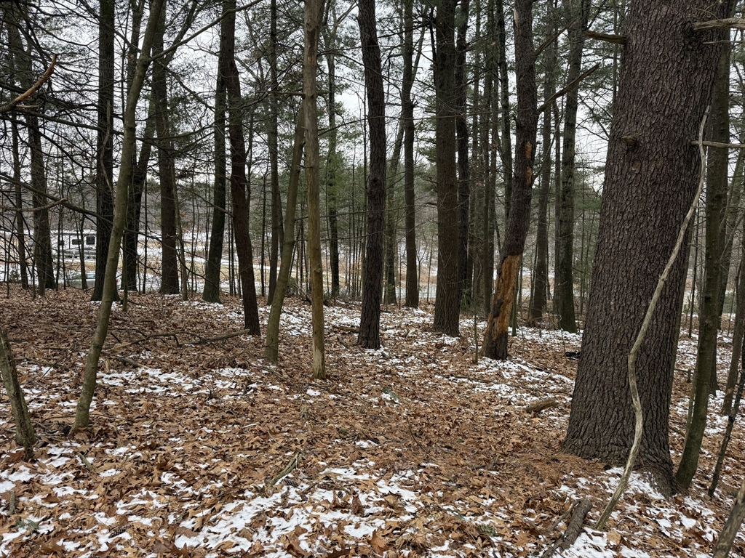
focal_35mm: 24
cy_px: 279
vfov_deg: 56.8
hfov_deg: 71.6
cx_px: 372
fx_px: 517
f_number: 1.78
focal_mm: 6.76
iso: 100
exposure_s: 1/598
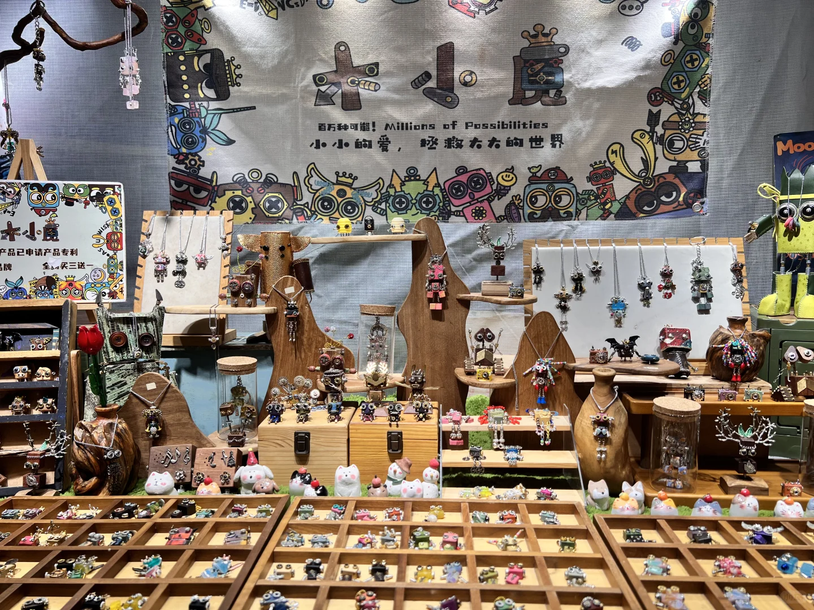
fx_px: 611
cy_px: 305
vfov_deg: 53.1
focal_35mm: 26
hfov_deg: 67.3
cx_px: 407
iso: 32
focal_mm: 5.7
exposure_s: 1/128
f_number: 1.5
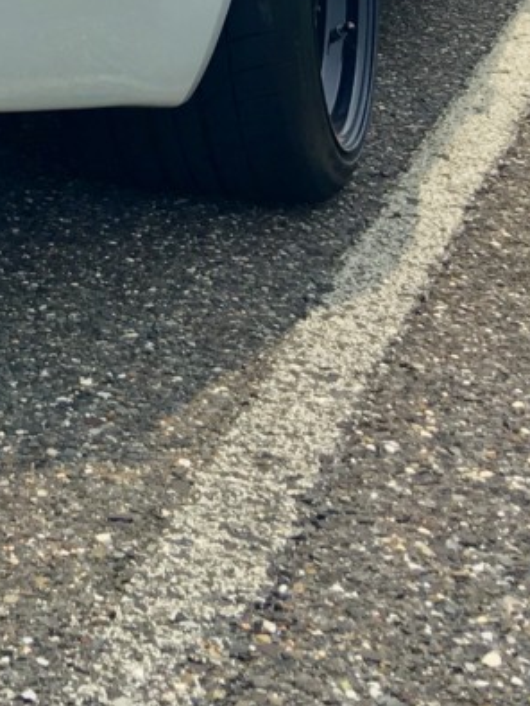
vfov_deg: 15.7
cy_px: -430
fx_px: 2304
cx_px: -295
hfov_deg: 12.4
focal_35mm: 113
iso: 25
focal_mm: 4.15
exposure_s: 1/864
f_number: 2.2
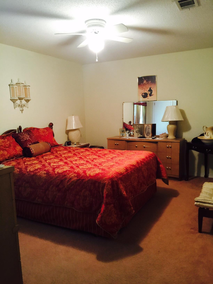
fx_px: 238
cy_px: 142
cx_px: 106
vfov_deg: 61.7
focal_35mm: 29
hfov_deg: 48.2
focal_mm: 4.15
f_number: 2.2
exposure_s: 1/4
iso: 64
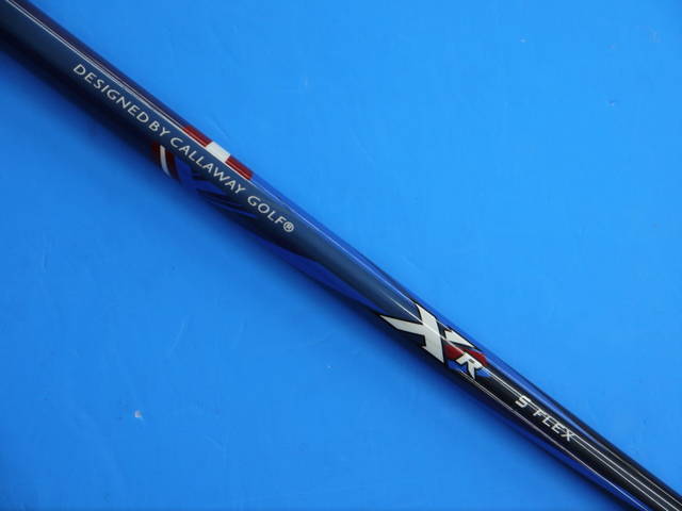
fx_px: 1458
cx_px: 341
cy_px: 256
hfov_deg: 26.3
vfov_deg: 19.9
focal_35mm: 74
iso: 320
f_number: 5.4
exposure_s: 1/80
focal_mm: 37
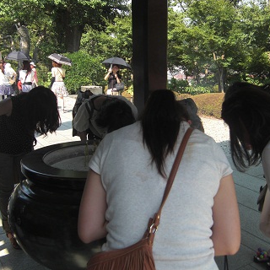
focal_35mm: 40
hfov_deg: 41.8
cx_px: 154
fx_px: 353
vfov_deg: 41.9
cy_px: 133
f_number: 2.7
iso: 50
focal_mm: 5.8
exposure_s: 1/320
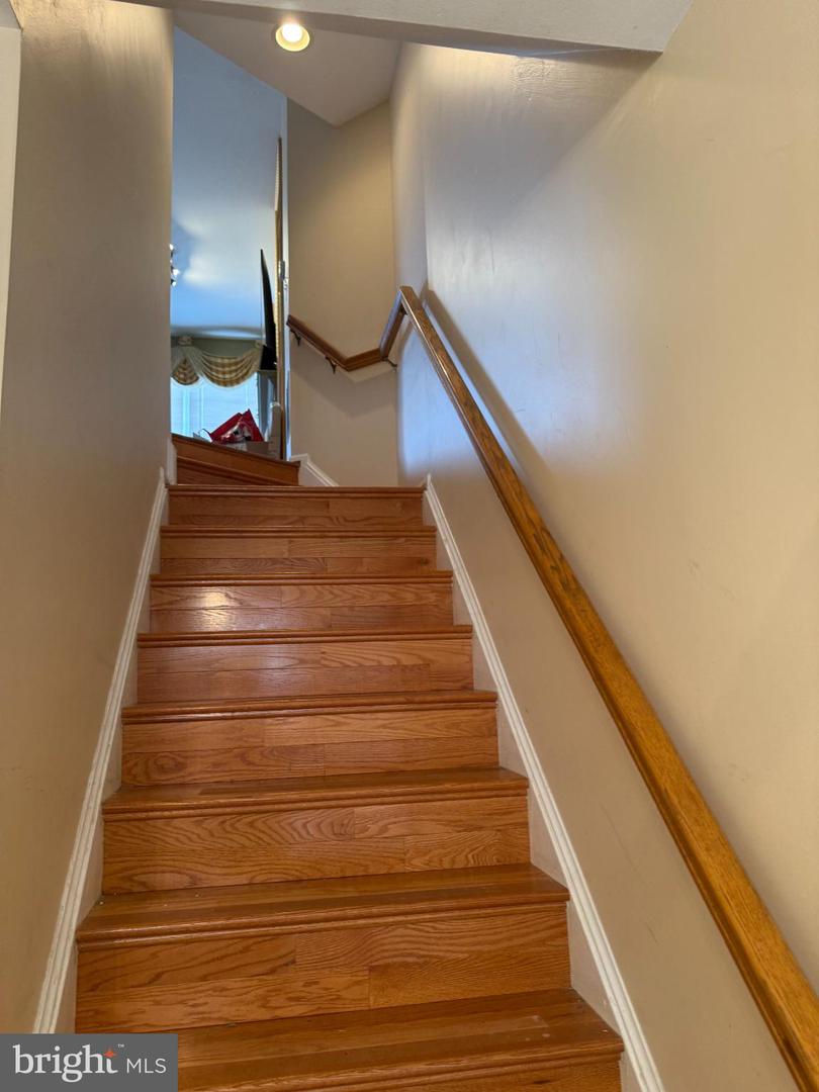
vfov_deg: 71.6
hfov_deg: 56.8
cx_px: 410
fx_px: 757
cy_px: 546
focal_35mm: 24
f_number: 1.78
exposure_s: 1/60
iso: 160
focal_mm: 6.76
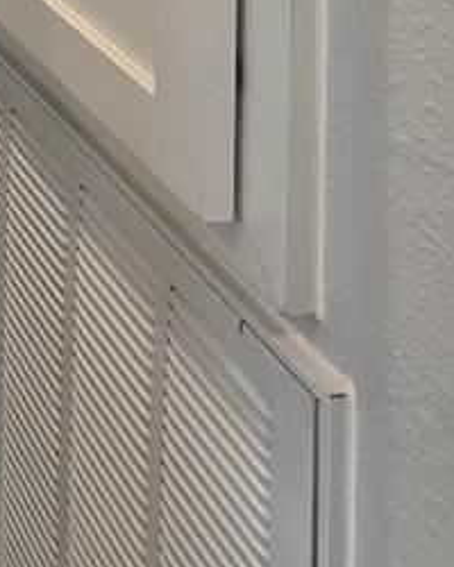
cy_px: -460
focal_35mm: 61
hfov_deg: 18.1
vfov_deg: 20.9
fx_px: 1025
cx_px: -424
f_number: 2.2
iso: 80
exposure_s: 1/60
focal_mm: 2.2
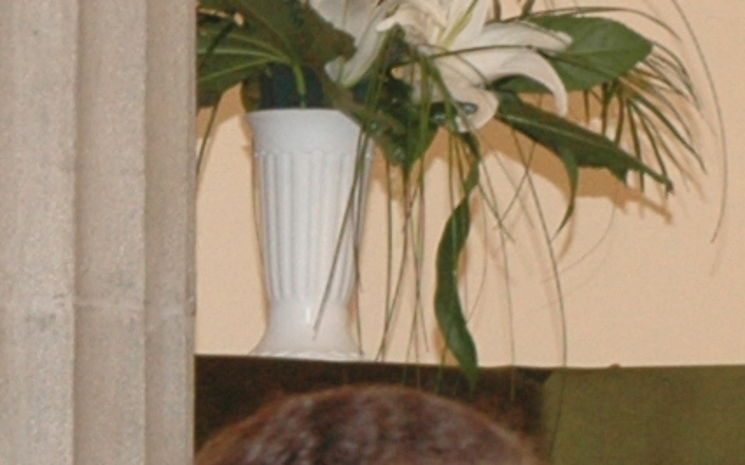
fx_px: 8322
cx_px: -957
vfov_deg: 3.2
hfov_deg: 5.0
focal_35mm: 410
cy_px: 951
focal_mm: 38
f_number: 5.6
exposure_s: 1/40
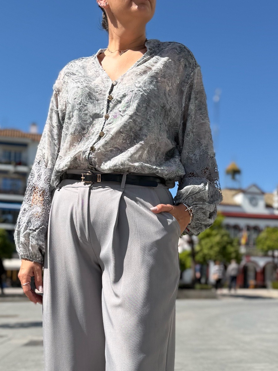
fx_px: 525
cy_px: 270
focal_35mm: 49
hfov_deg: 29.7
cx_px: 154
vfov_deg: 38.1
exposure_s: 1/5714
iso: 80
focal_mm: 6.76
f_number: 1.78
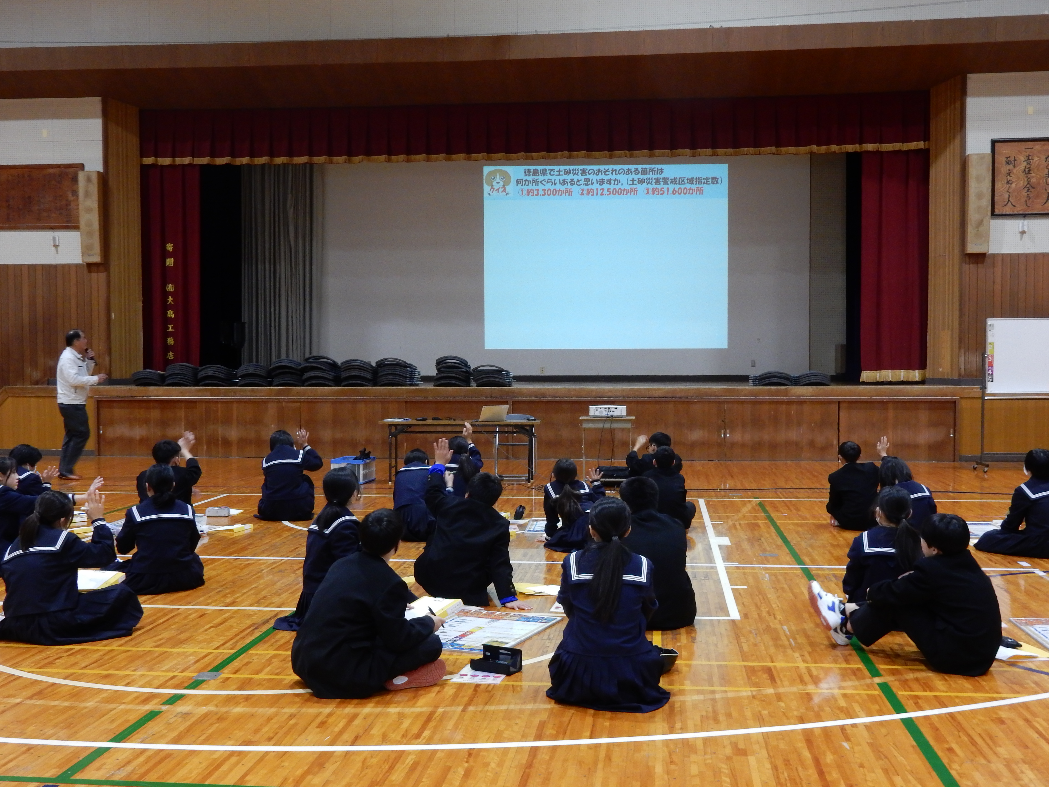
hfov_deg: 43.9
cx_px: 524
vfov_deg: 33.6
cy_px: 394
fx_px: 1303
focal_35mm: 43
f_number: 4.2
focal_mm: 7.6
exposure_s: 1/30
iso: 400
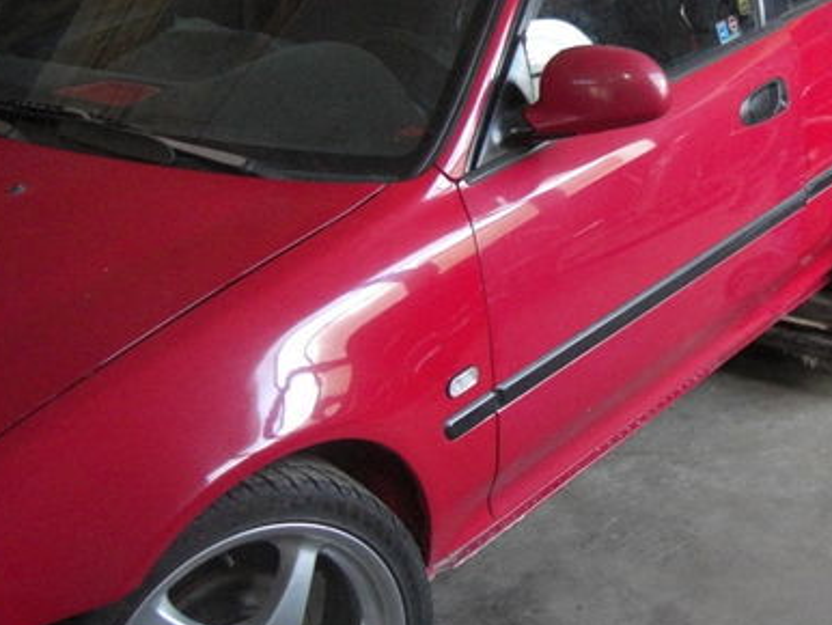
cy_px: 256
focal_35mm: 63
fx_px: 1515
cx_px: 660
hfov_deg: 30.0
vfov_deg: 23.3
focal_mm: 7.9
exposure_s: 1/80
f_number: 2.8
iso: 800
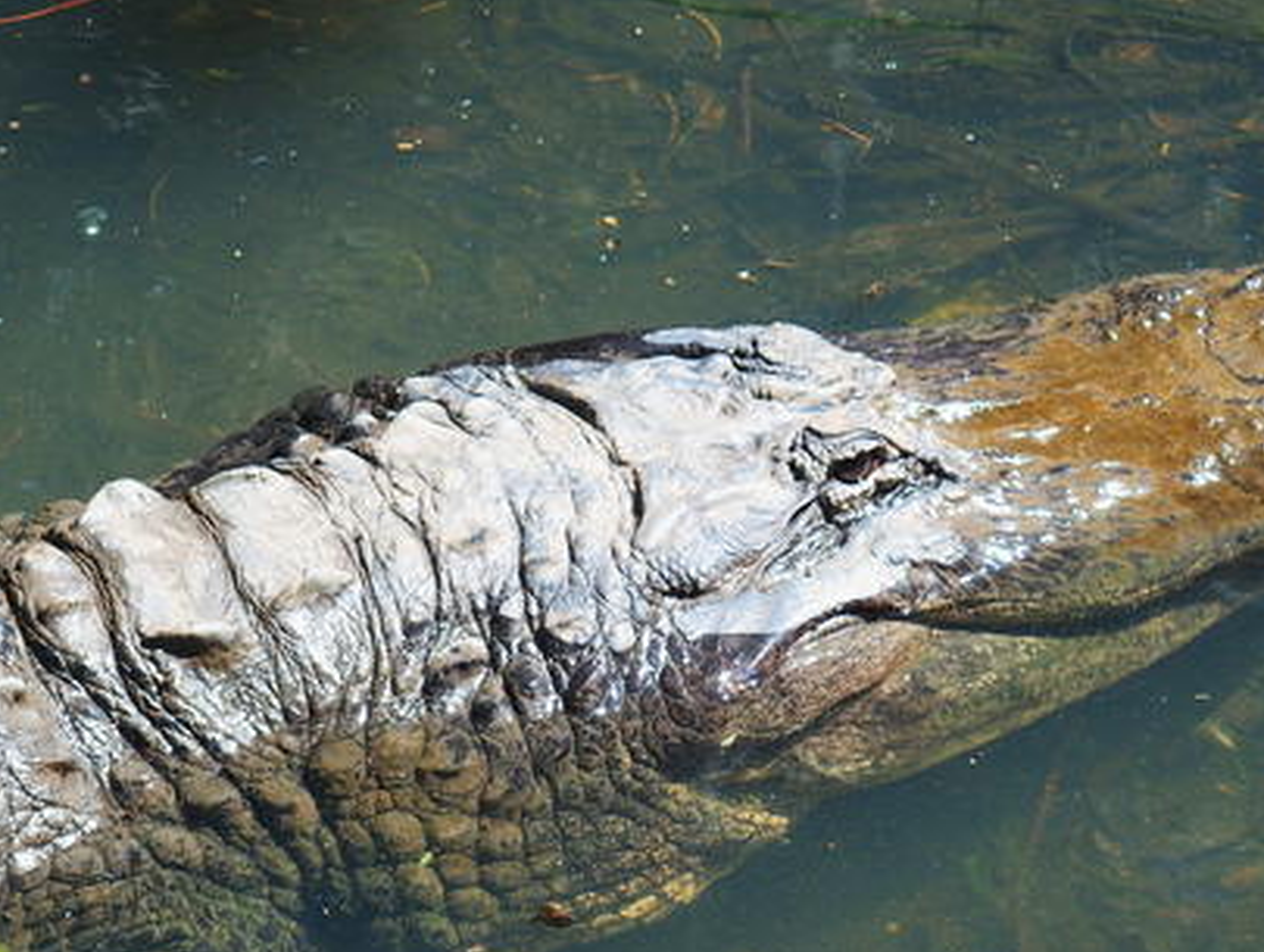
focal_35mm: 222
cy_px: 521
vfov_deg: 6.7
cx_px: 624
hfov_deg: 8.9
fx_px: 8118
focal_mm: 42.5
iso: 100
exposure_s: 1/400
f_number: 3.2
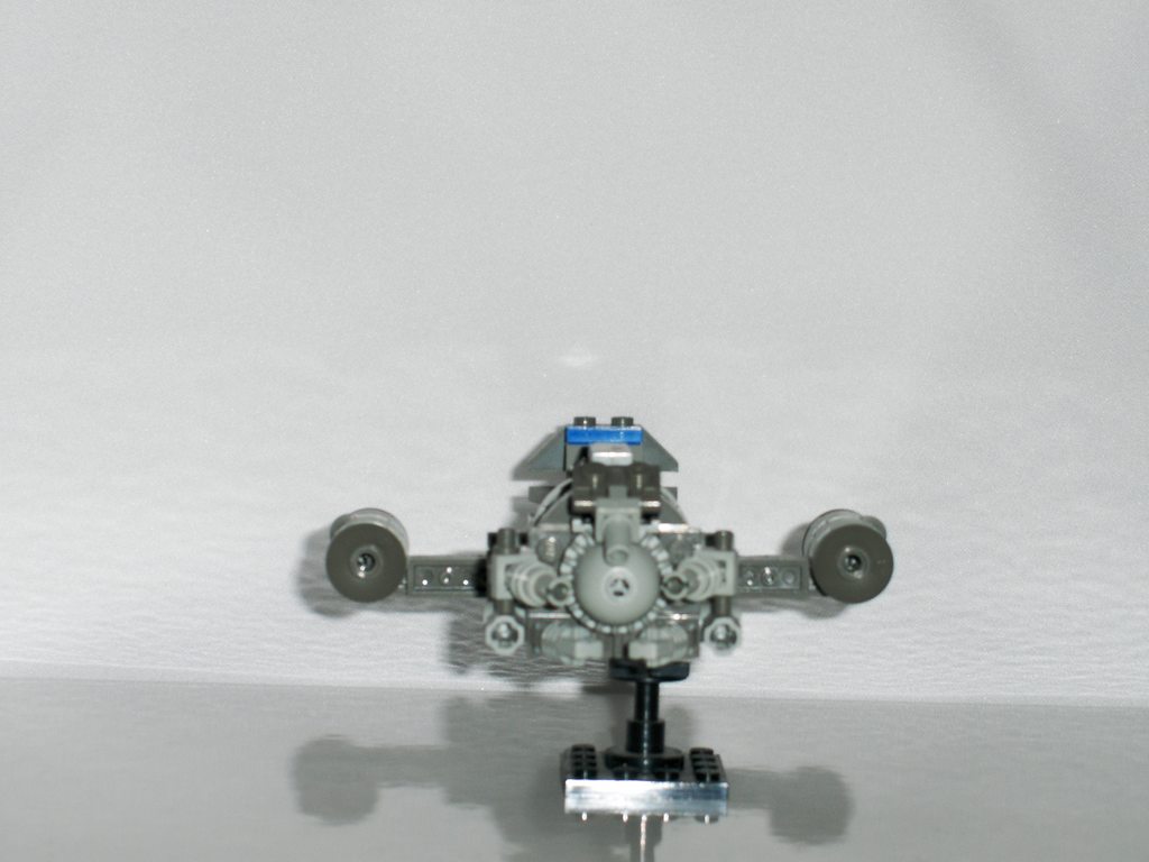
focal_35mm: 104
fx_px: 3452
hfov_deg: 18.9
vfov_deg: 14.2
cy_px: 431
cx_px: 574
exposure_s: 1/125
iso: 100
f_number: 5
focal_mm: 22.5
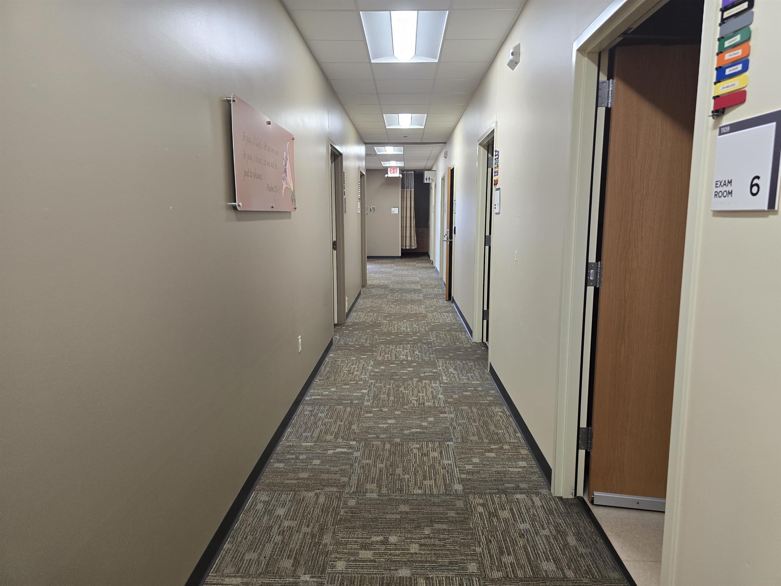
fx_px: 519
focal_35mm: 23
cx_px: 390
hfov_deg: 73.9
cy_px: 293
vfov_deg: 58.9
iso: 200
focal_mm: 6.3
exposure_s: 1/120
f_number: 1.7
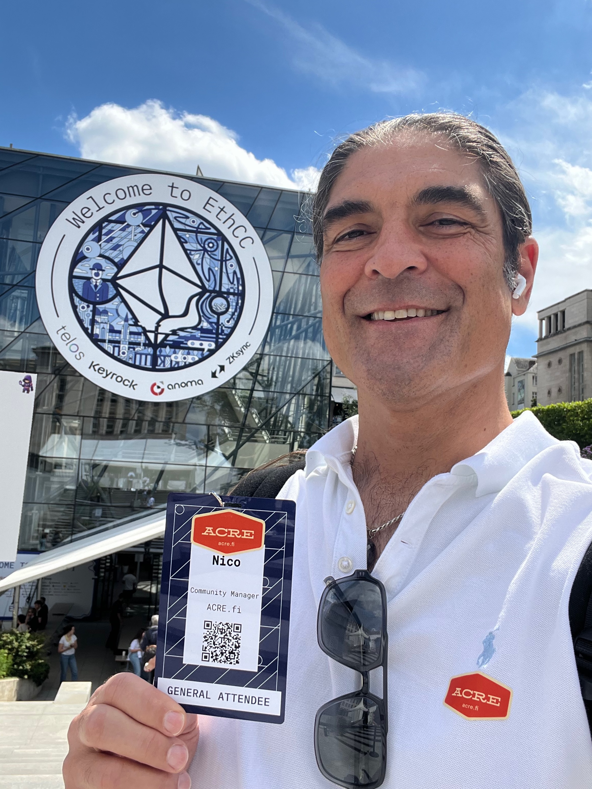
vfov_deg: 60.0
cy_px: 394
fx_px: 684
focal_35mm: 30
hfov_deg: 46.8
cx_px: 296
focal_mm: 2.71
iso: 32
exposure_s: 1/643
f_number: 2.2
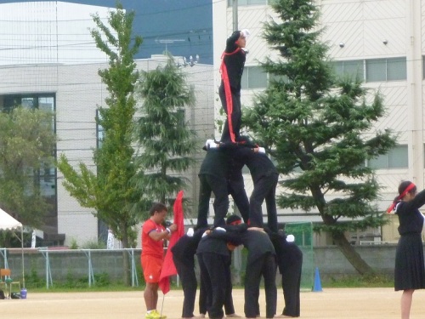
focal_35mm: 243
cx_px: 212
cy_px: 160
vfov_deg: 6.1
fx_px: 2983
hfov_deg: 8.1
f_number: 5.9
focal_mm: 22.5
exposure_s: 1/400
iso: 400
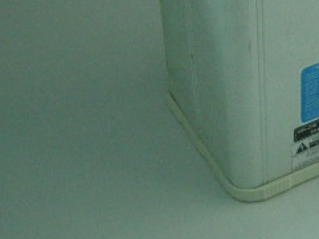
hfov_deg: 20.4
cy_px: -34
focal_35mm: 93
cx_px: 316
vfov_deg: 15.4
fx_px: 857
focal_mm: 5.7
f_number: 2.8
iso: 400
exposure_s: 1/33.4
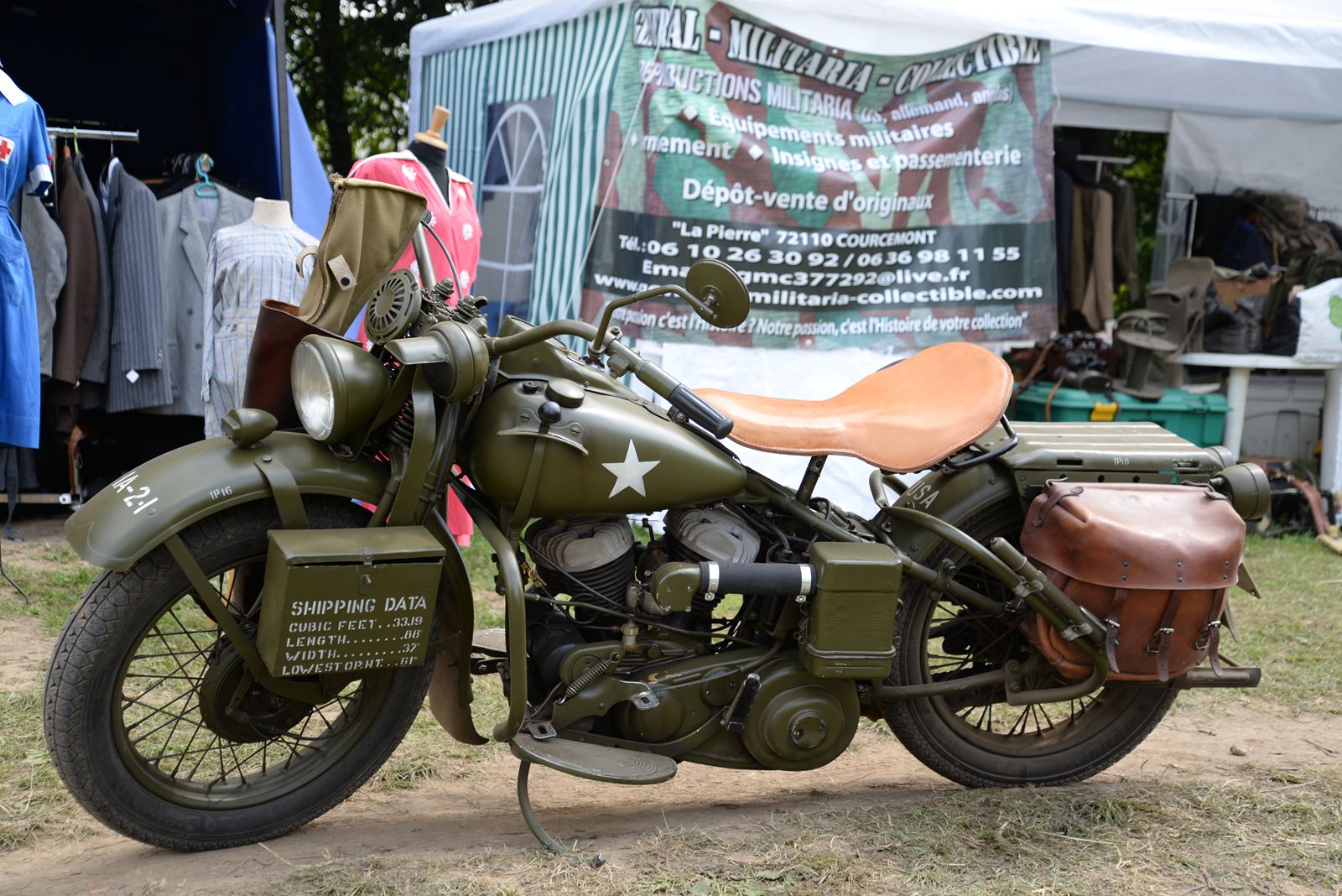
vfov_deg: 26.0
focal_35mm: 52
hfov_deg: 38.2
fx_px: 1939
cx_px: 671
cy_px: 448
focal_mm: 52
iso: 100
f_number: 4.2
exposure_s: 1/125
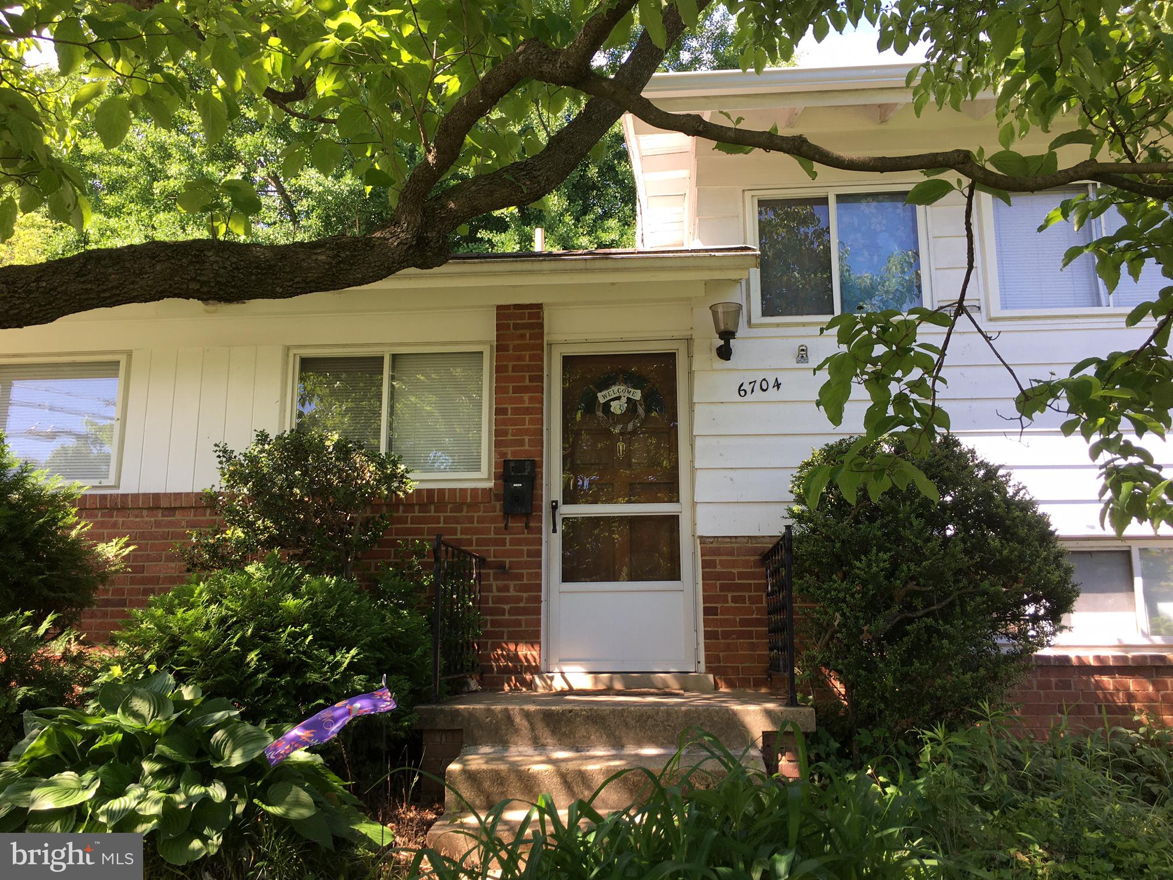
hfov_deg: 61.7
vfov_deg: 48.2
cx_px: 586
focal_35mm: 29
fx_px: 983
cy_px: 440
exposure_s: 1/217
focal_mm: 4.15
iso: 25
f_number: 2.2
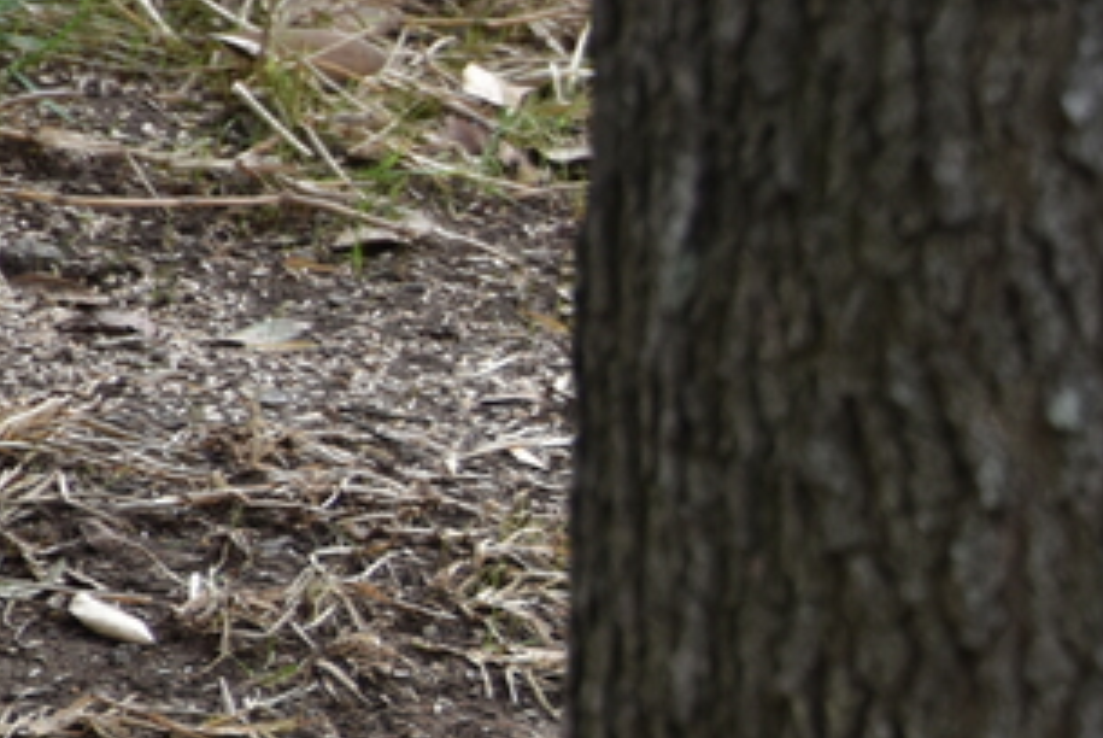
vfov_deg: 1.1
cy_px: 561
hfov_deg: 1.6
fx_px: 38580
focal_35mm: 1258
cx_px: 2235
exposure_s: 1/640
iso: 500
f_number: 5.6
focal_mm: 300
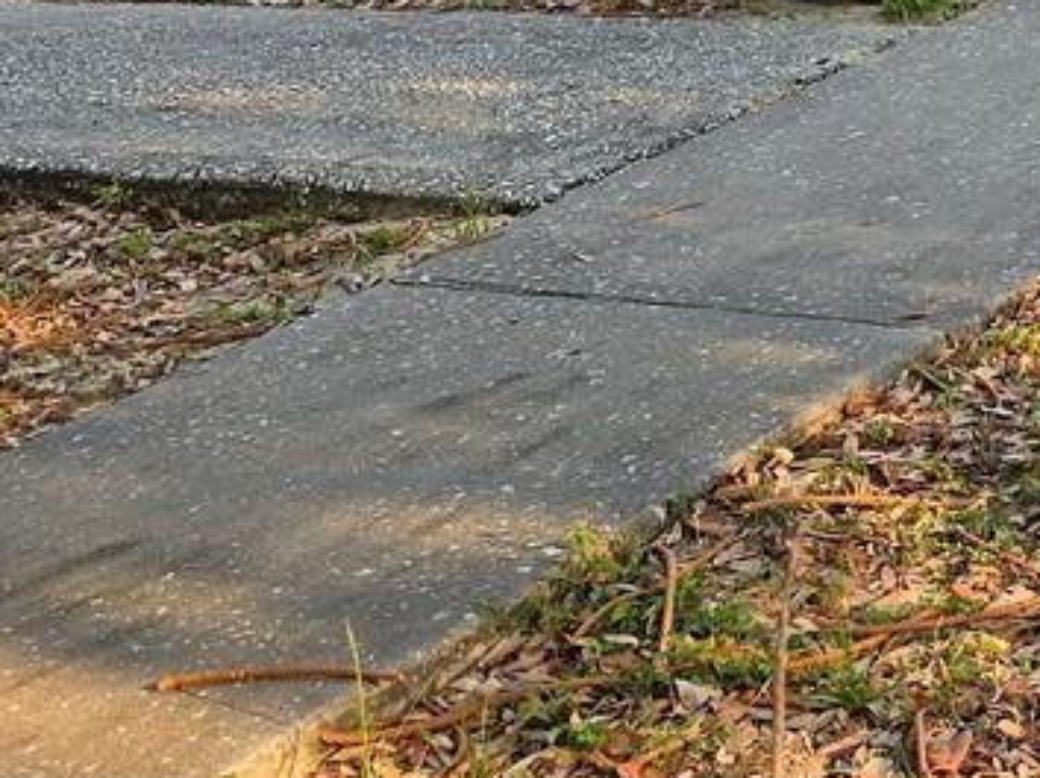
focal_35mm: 104
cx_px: 1454
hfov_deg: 17.4
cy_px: -508
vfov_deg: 13.2
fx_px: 3122
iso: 12
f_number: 1.7
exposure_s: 1/287
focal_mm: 6.3
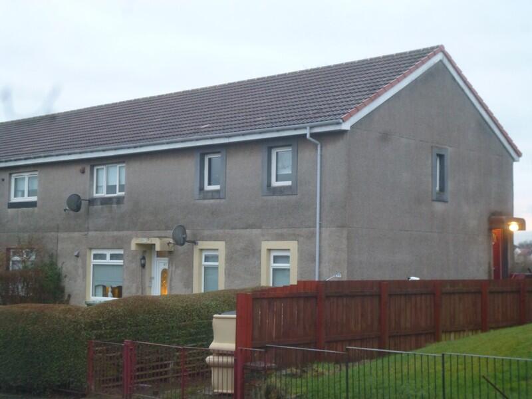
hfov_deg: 32.2
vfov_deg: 24.4
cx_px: 266
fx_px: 922
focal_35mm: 60
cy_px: 200
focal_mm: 10.6
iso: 400
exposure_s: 1/25
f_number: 4.5
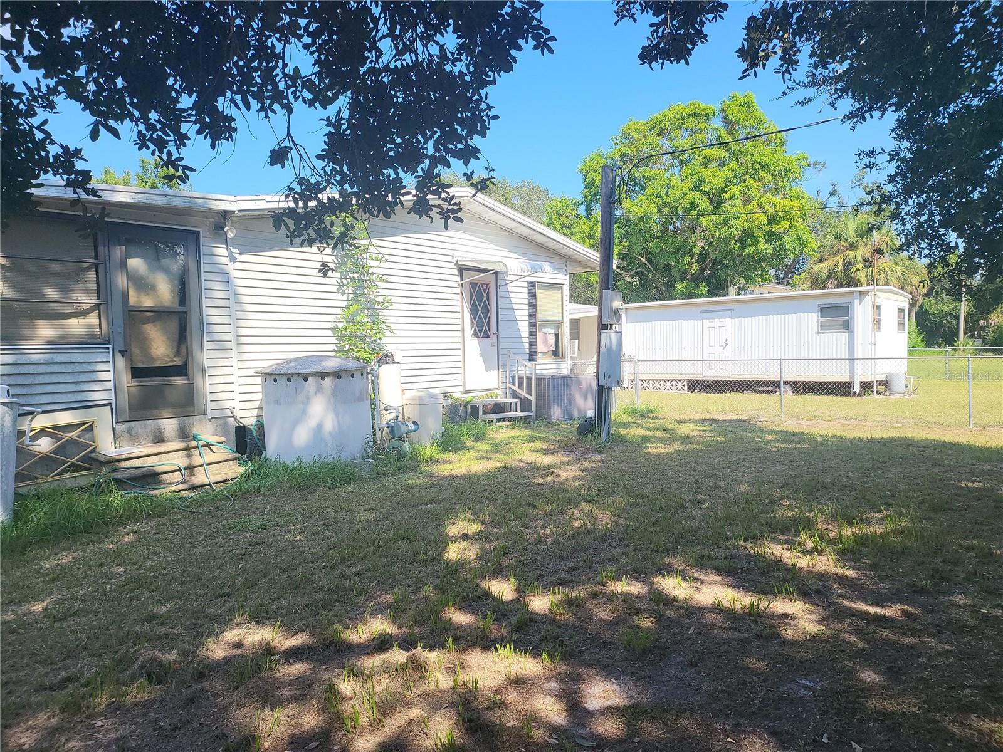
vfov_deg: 56.8
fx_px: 695
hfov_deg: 71.6
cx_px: 502
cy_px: 376
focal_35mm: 24
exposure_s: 1/1343
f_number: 1.8
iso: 40
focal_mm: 5
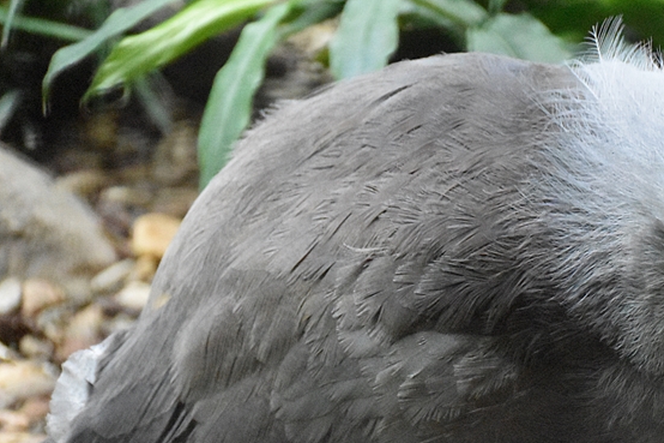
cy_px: 387
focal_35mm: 183
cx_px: 596
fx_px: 3374
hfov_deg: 11.2
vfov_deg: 7.5
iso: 12800
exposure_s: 1/100
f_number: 5
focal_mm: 66
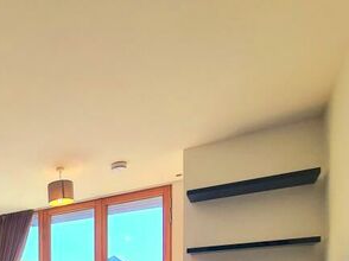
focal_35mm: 31
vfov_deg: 35.9
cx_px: -14
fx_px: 312
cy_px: 310
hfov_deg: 46.7
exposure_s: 1/417
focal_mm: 2.22
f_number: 2.2
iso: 64
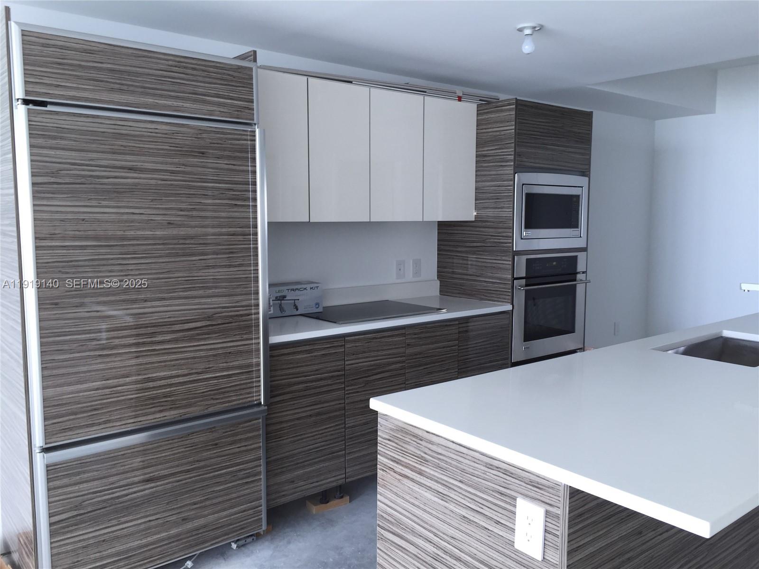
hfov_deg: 61.7
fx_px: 636
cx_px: 380
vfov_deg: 48.2
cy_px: 284
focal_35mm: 29
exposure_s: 1/30
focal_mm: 4.15
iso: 32
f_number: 2.2
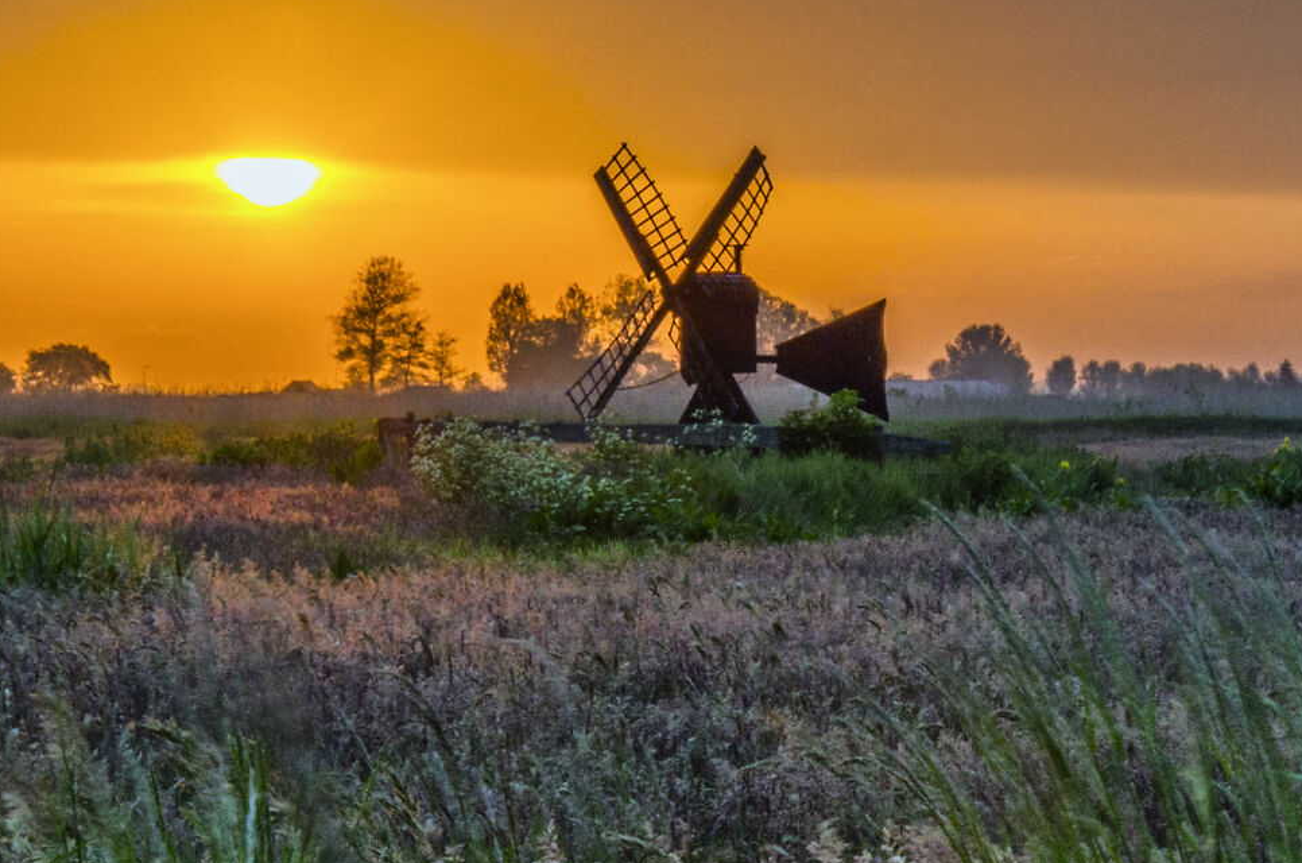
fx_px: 8879
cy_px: 538
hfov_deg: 8.4
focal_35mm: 246
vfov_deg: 5.6
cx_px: 659
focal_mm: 66
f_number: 32
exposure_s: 1/6
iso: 100
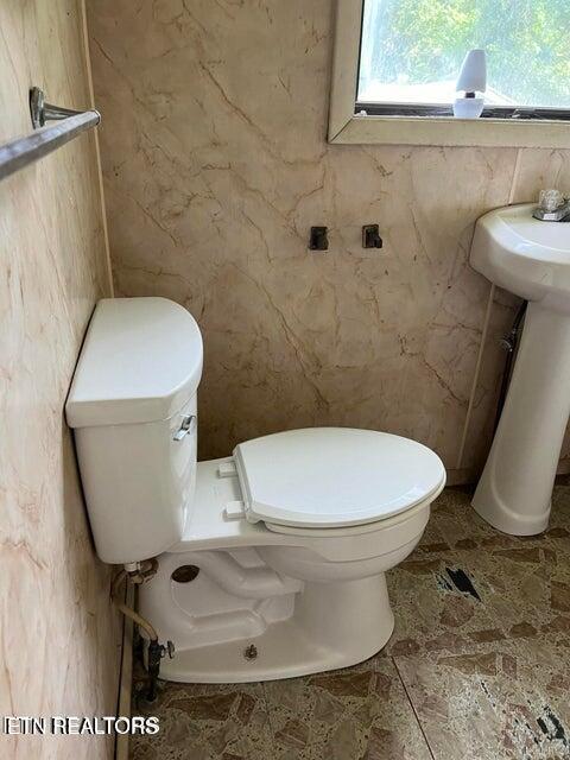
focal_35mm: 26
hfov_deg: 53.1
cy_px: 380
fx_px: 571
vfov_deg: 67.3
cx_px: 285
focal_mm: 5.7
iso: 125
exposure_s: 1/85
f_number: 1.5
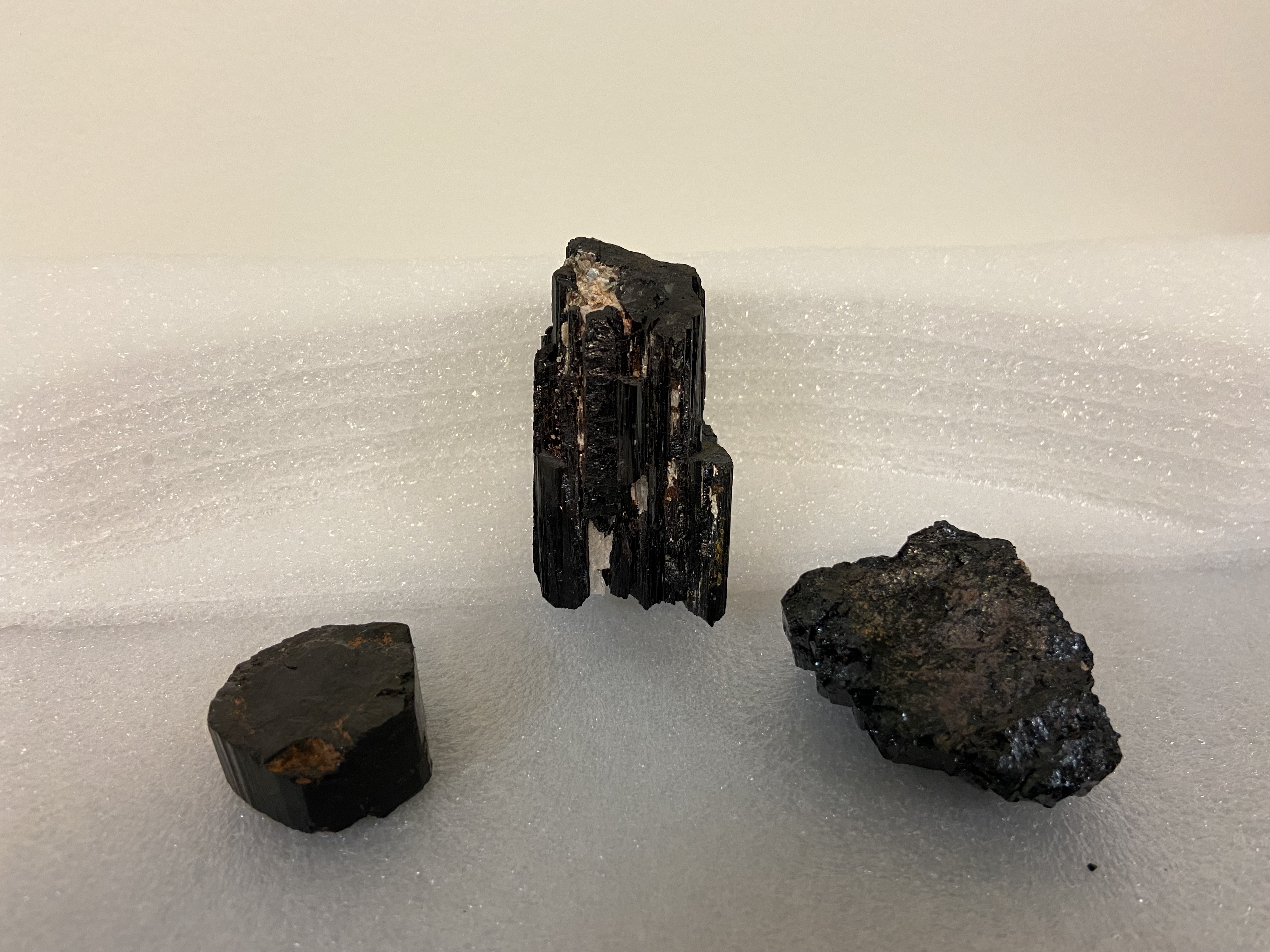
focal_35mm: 26
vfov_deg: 53.1
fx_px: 954
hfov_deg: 67.3
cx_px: 635
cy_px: 476
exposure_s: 1/60
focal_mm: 4.25
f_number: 1.8
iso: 500
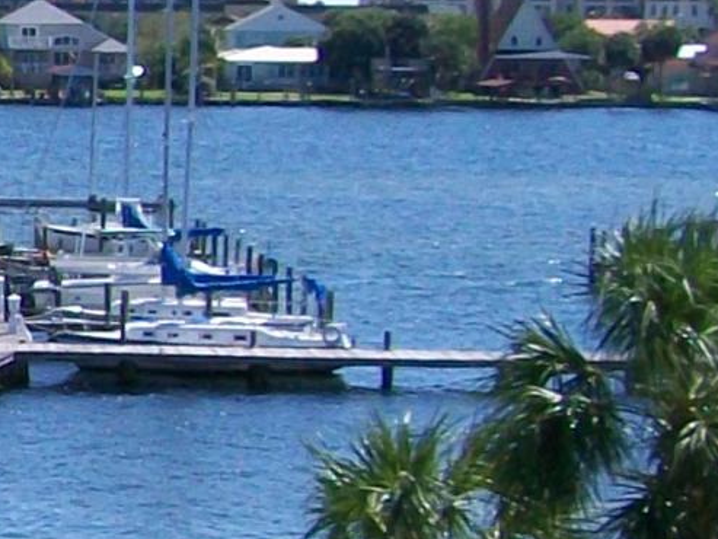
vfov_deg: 7.2
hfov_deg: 8.7
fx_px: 4295
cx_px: -998
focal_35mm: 207
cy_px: 329
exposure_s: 1/400
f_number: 4.9
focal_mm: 6.1
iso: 64
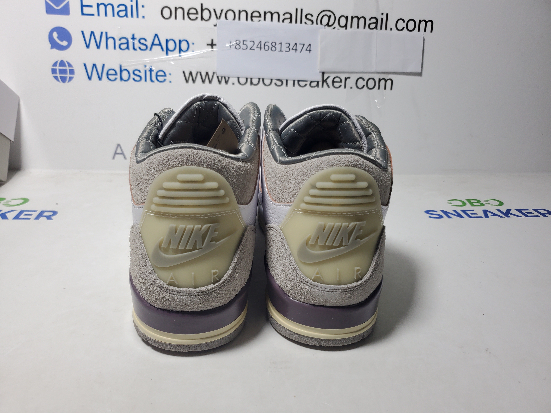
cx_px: 276
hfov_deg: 67.3
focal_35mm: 26
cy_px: 206
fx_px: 414
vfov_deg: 53.1
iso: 50
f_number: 1.5
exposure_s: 1/487
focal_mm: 4.3
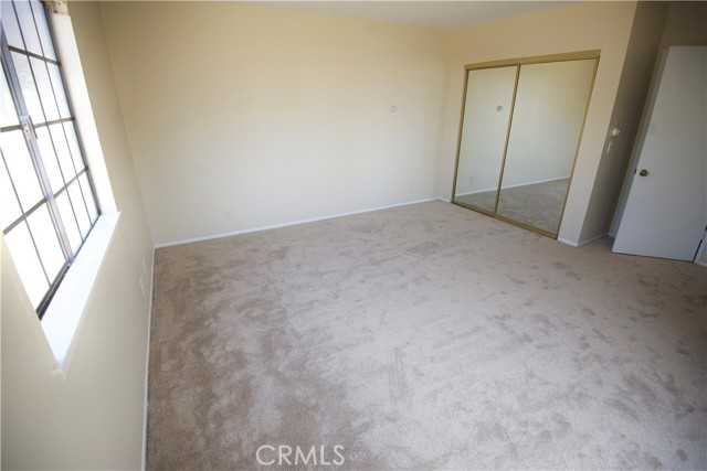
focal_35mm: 16
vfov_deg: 73.8
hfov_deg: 96.7
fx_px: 314
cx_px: 354
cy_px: 236
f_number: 4
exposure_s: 1/400
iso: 1000
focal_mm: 16
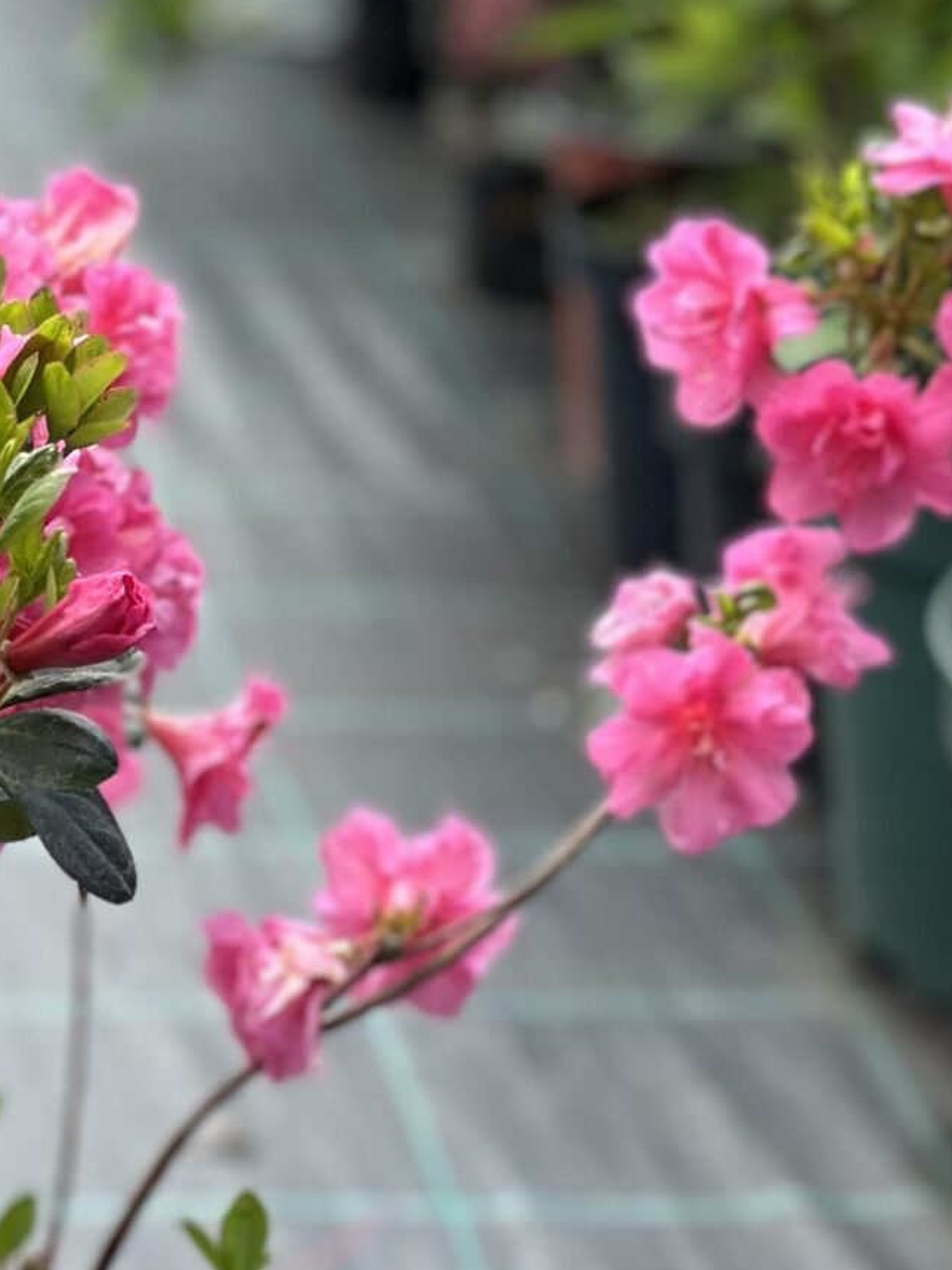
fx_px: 5245
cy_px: 855
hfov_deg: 10.1
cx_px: -315
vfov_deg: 13.8
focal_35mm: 143
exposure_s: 1/1848
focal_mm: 6.86
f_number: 1.78
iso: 80
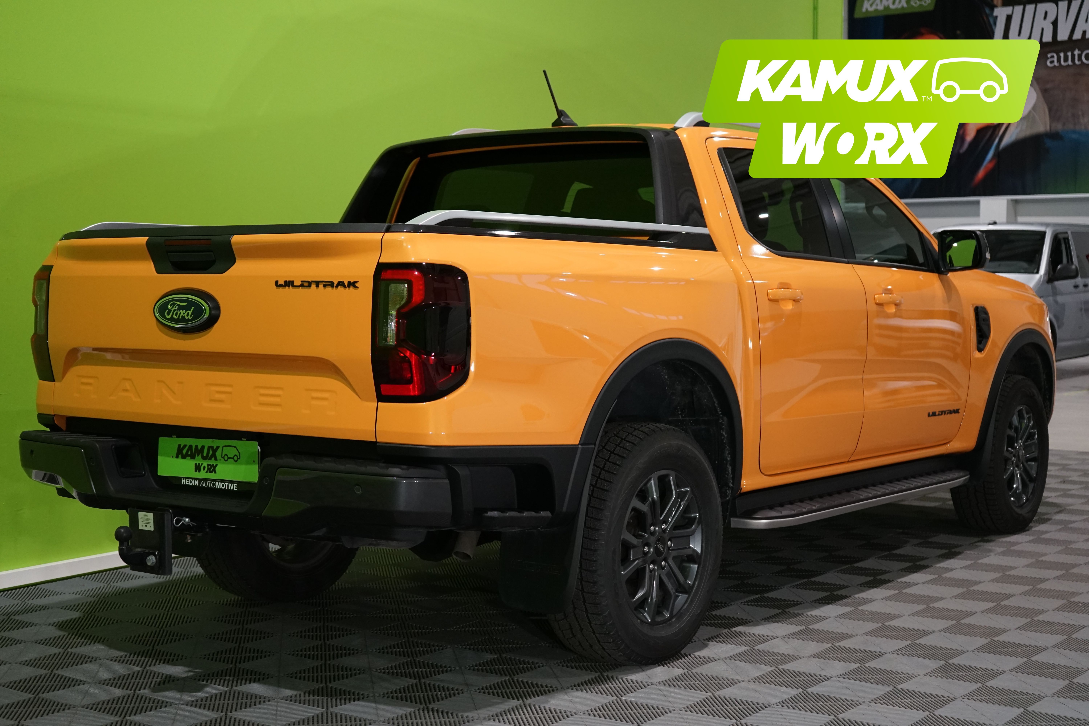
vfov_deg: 27.5
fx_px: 1482
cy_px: 363
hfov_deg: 40.3
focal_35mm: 49
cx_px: 544
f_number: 4.5
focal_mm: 49
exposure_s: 1/160
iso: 2000
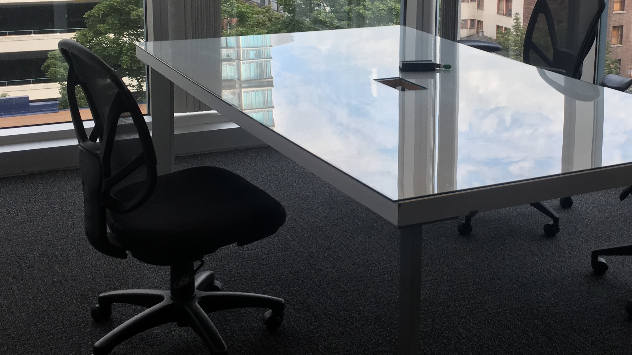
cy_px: 69
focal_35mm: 57
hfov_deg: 36.2
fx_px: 955
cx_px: 431
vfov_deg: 20.8
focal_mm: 4.15
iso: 32
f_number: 2.2
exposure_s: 1/120
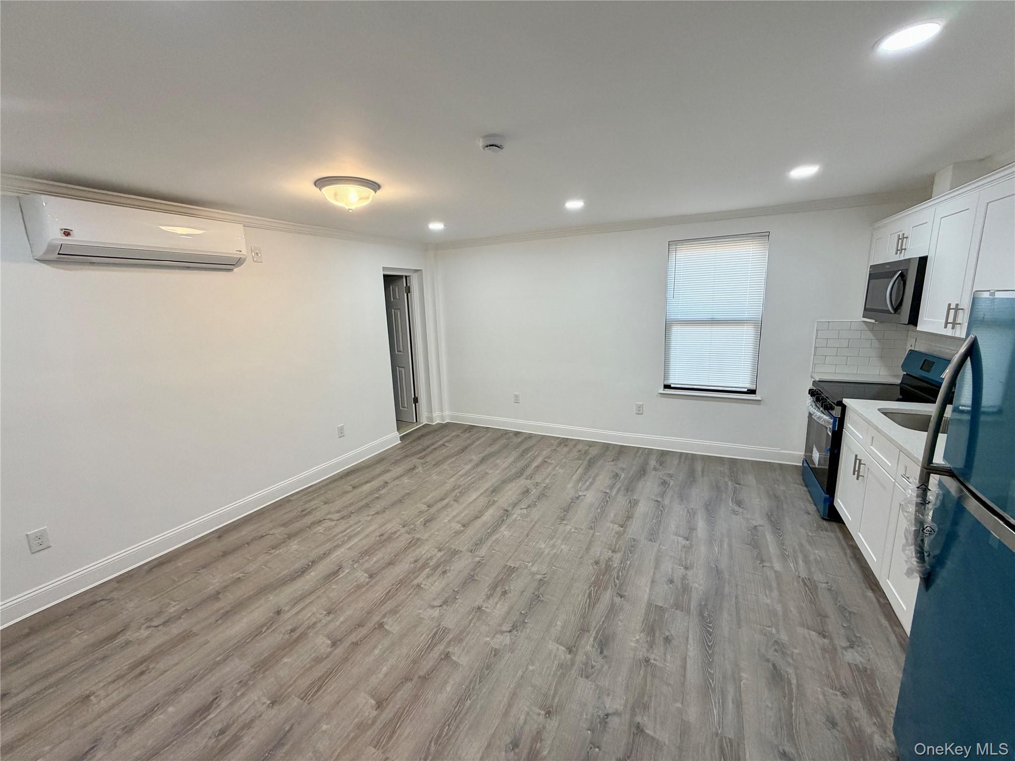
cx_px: 508
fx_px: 411
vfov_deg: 85.7
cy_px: 380
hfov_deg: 102.1
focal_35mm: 14
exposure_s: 1/120
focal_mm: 2.22
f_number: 2.2
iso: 200
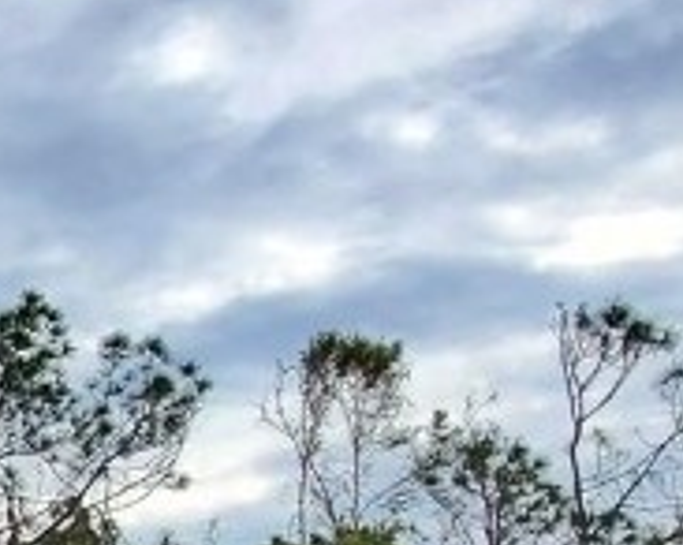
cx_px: -504
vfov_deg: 20.1
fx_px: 1434
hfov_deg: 20.3
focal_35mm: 71
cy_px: 664
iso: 50
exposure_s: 1/1318
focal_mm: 1.8
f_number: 2.2
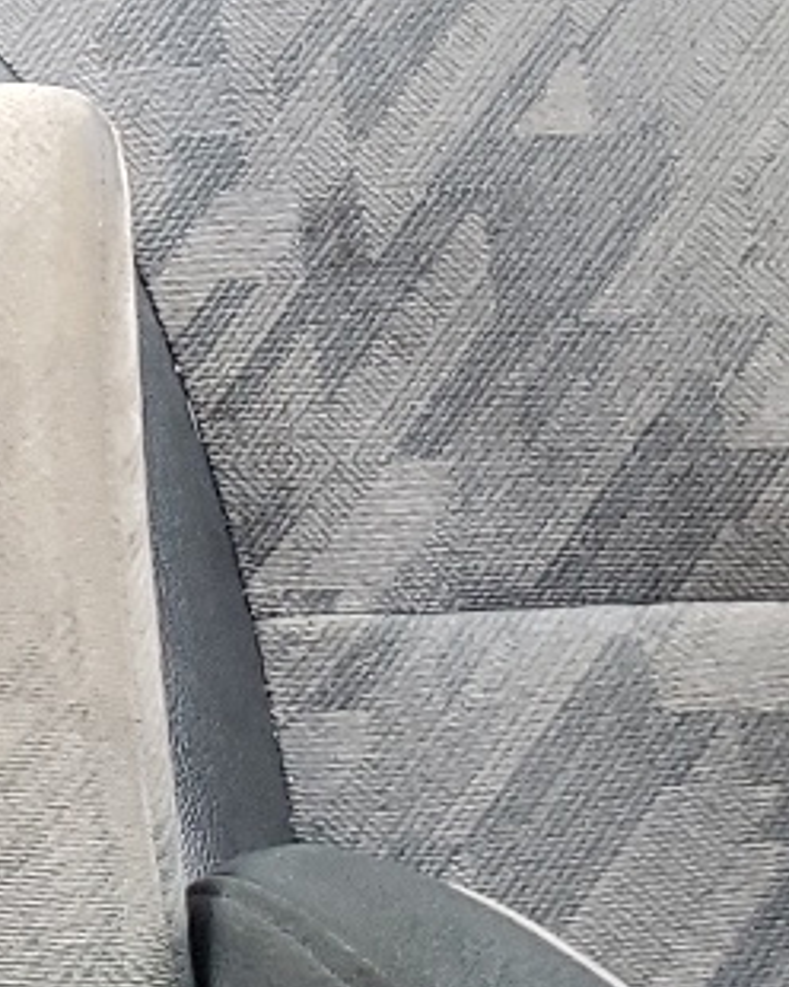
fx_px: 3824
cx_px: -636
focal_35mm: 131
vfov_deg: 14.0
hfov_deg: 11.0
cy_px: -373
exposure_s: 1/120
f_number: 1.5
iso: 83
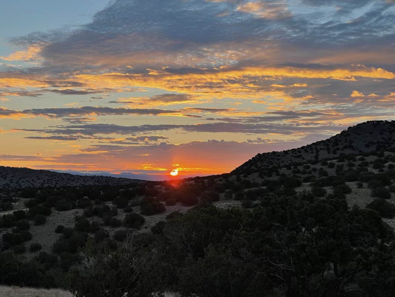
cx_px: 198
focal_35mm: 64
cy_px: 148
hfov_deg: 30.3
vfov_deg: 22.9
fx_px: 730
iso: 20
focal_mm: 7.5
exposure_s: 1/258
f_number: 2.2
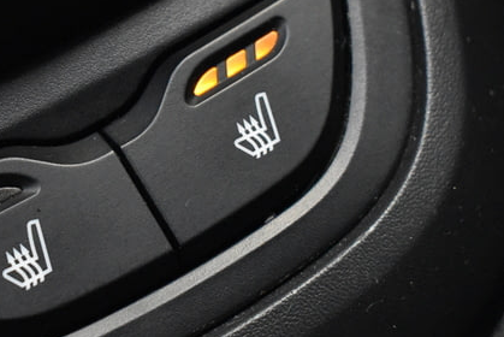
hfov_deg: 15.8
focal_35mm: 129
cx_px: 130
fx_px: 1807
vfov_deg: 10.6
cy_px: 156
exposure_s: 1/50
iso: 5600
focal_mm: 40
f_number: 4.8
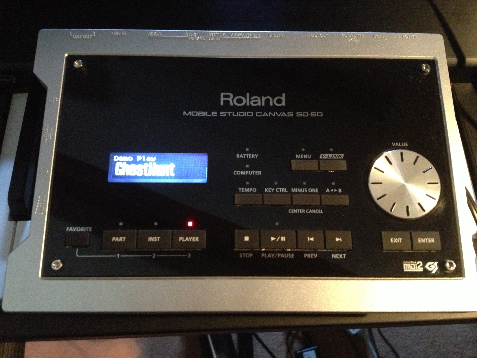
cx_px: 238
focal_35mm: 35
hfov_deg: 52.6
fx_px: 482
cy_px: 179
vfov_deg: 40.7
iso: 800
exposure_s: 1/15
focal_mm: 4.28
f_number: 2.4
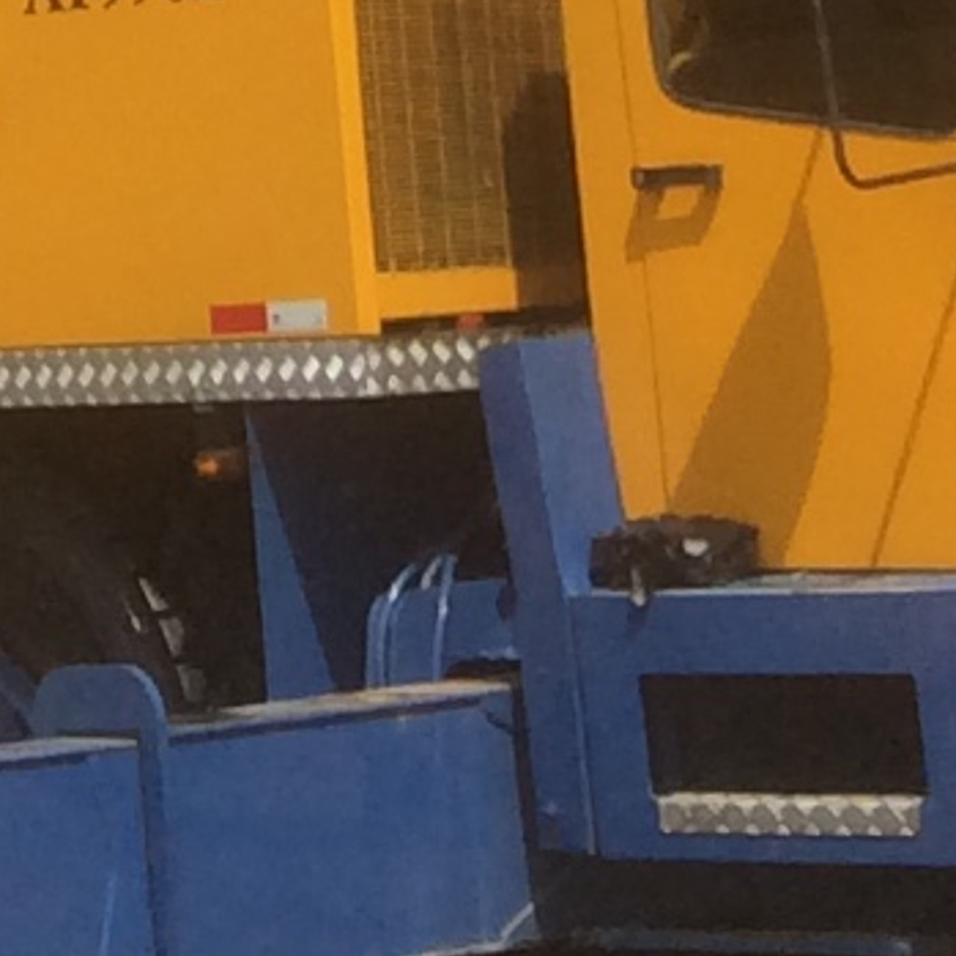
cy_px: -1367
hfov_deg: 8.2
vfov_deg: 7.7
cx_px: -455
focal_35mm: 210
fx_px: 6562
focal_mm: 3.3
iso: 32
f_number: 2.4
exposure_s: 1/1300
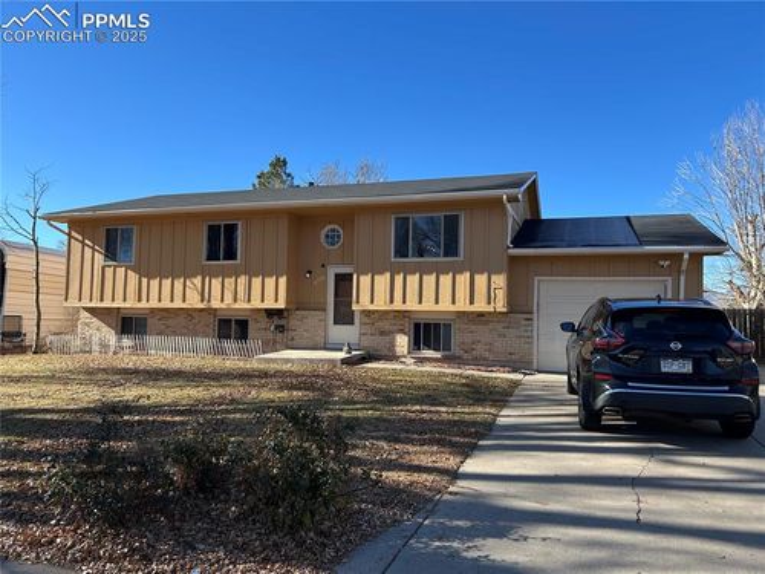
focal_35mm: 26
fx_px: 575
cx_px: 382
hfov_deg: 67.3
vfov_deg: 53.1
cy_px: 287
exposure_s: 1/1779
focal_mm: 5.7
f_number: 1.5
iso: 50
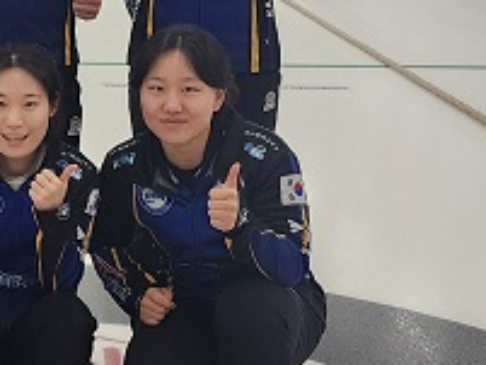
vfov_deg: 14.3
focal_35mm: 103
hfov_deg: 18.7
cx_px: 36
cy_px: 110
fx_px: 1447
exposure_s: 1/120
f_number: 1.8
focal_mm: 6.4
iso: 200
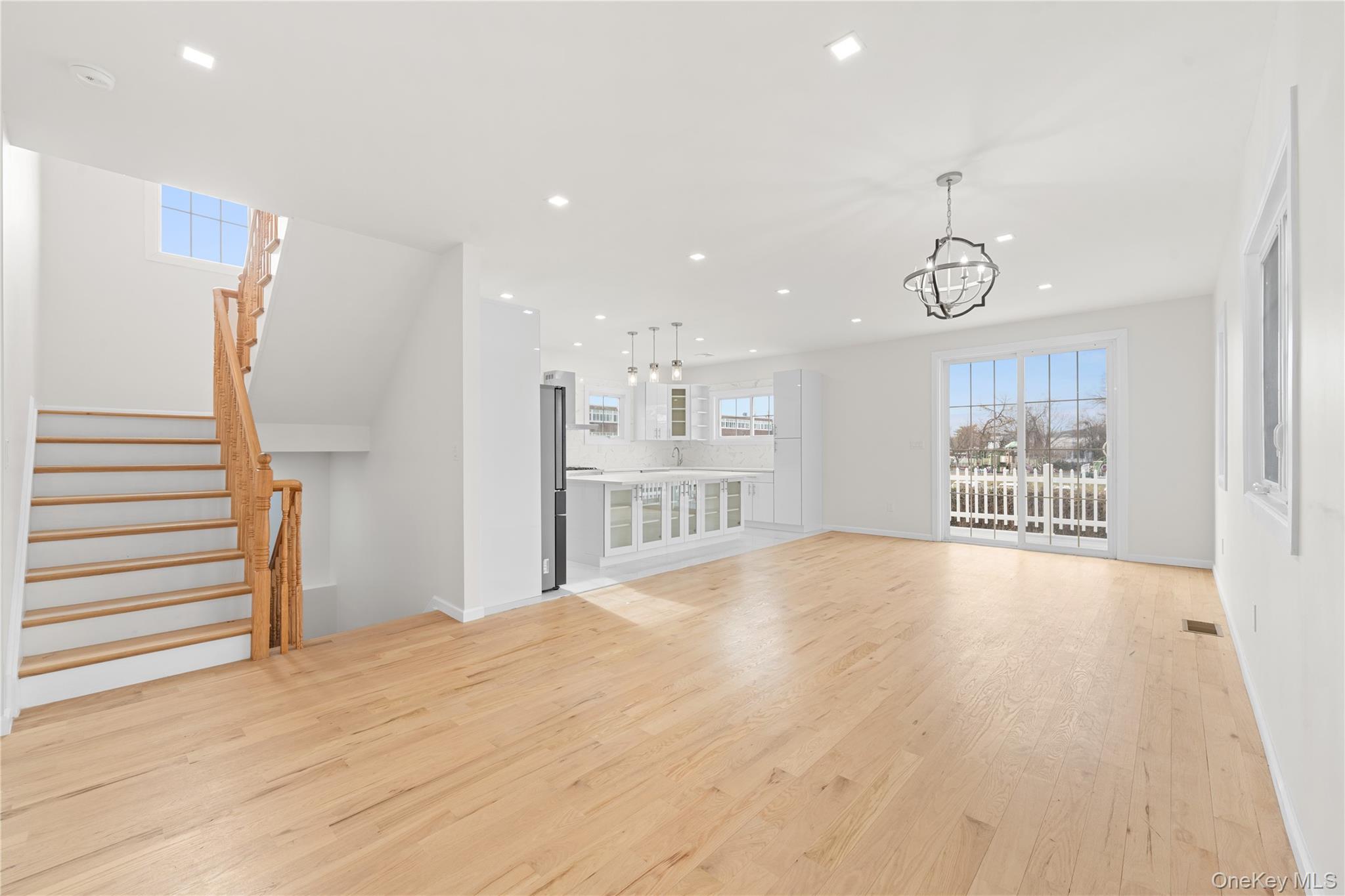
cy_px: 448
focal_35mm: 14
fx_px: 523
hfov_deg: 104.3
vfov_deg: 81.2
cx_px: 672
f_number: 10
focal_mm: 14
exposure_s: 1/6
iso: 250
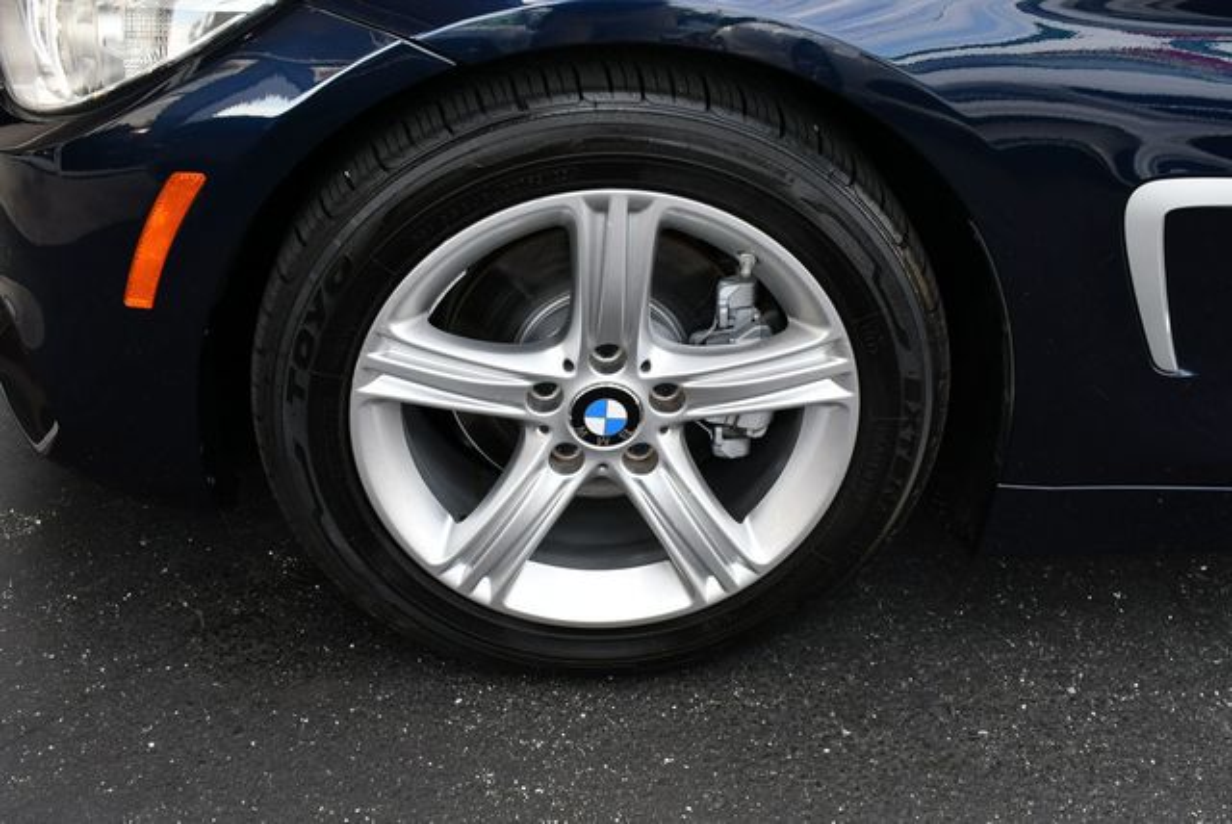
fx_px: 1370
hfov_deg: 48.4
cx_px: 616
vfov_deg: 33.5
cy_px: 412
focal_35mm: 40
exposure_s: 1/250
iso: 320
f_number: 5.6
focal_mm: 20
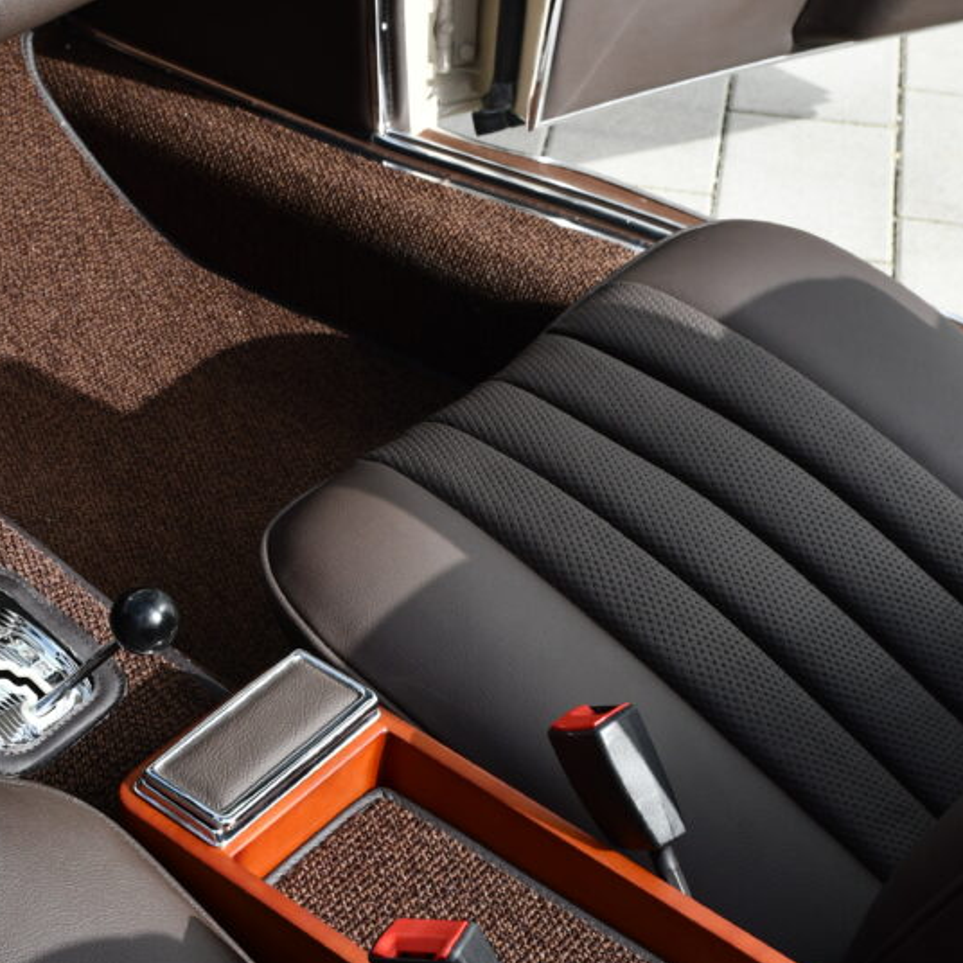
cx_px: 278
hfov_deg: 23.5
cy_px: 616
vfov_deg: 23.6
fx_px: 2298
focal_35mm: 73
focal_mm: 27
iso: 320
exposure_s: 1/320
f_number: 9
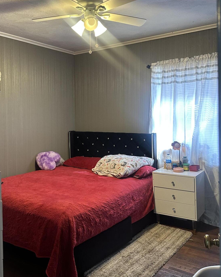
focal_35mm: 34
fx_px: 278
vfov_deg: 52.7
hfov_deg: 42.8
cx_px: 75
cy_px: 118
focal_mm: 6.86
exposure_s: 1/60
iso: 250
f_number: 1.78
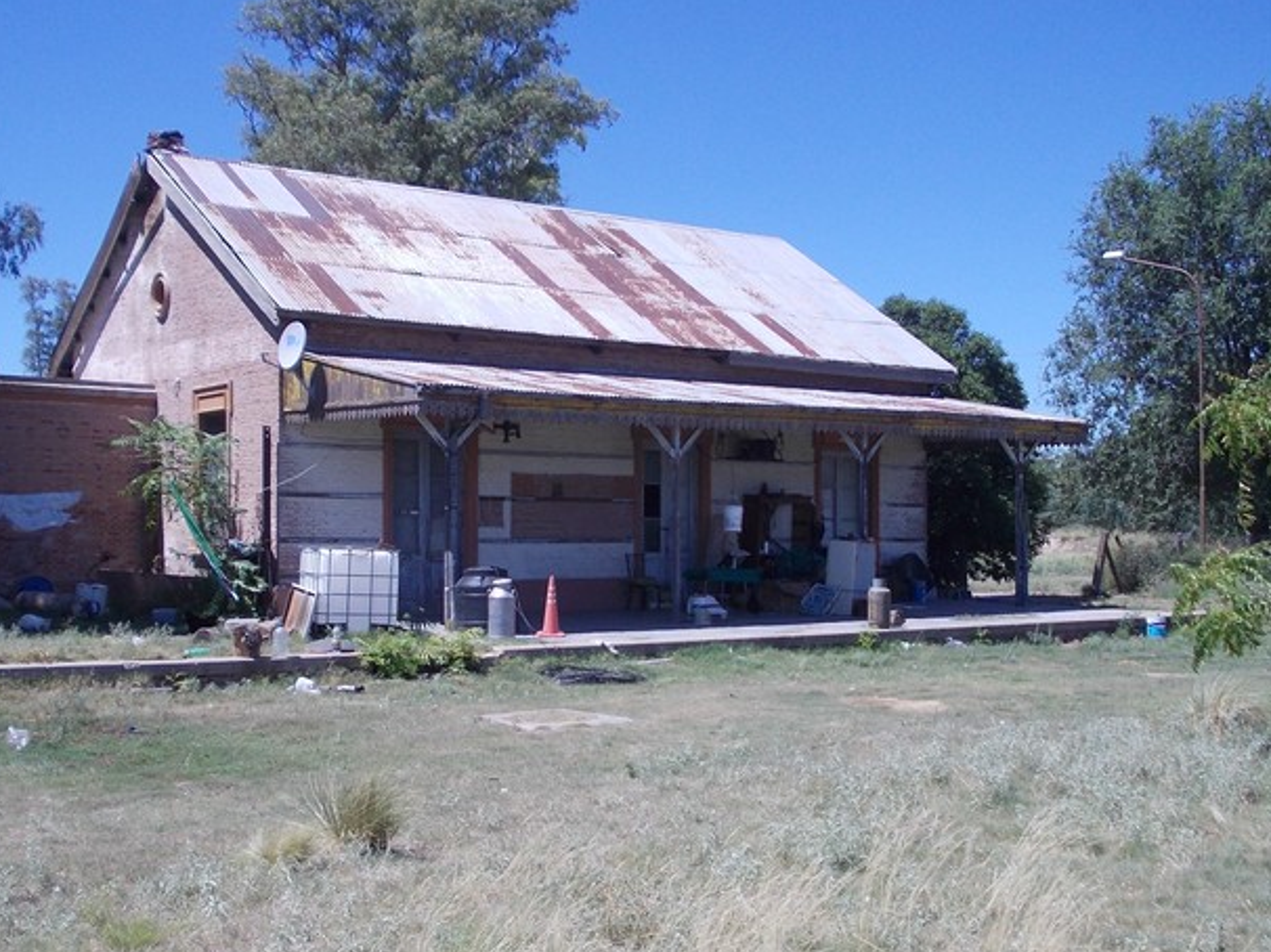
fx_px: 1762
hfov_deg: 39.7
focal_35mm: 48
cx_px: 610
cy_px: 528
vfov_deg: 30.2
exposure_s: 1/250
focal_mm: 5.3
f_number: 6.2
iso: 80
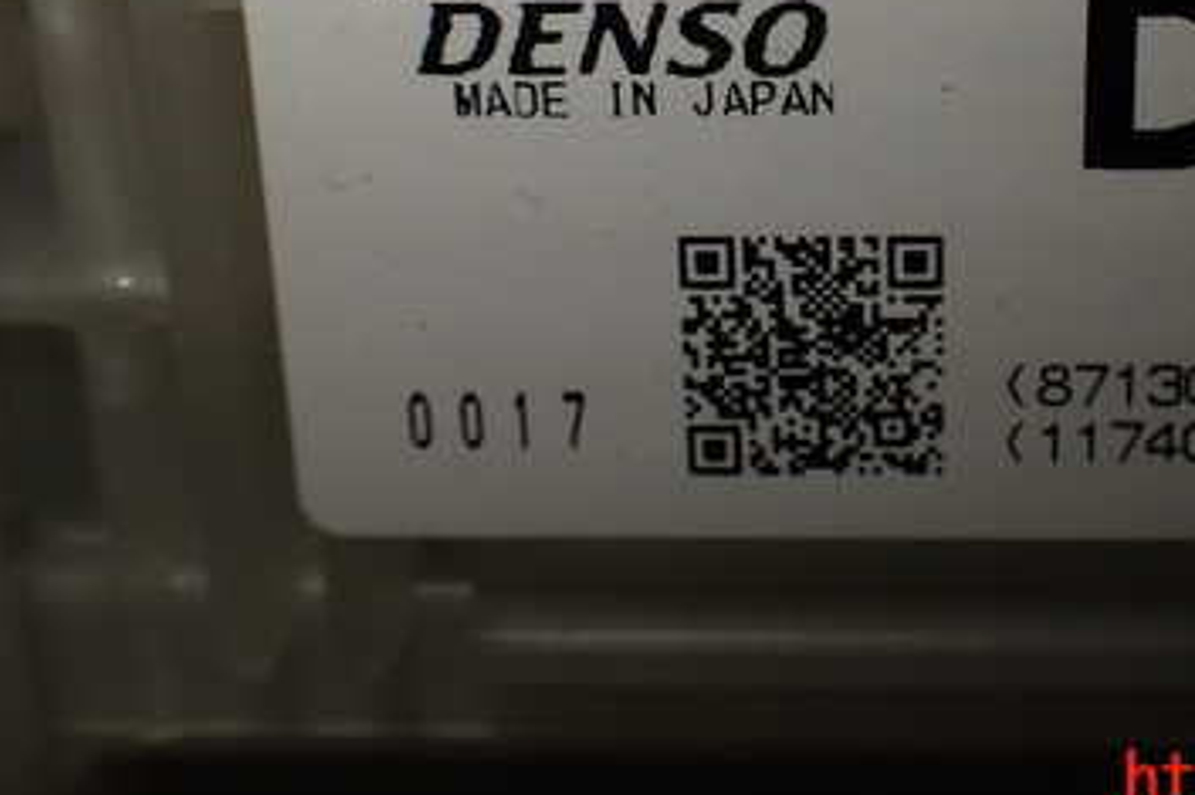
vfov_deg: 24.7
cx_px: 873
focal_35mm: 53
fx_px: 1758
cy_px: 64
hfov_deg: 36.8
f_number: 3.2
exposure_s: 1/200
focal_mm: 5.4
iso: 100
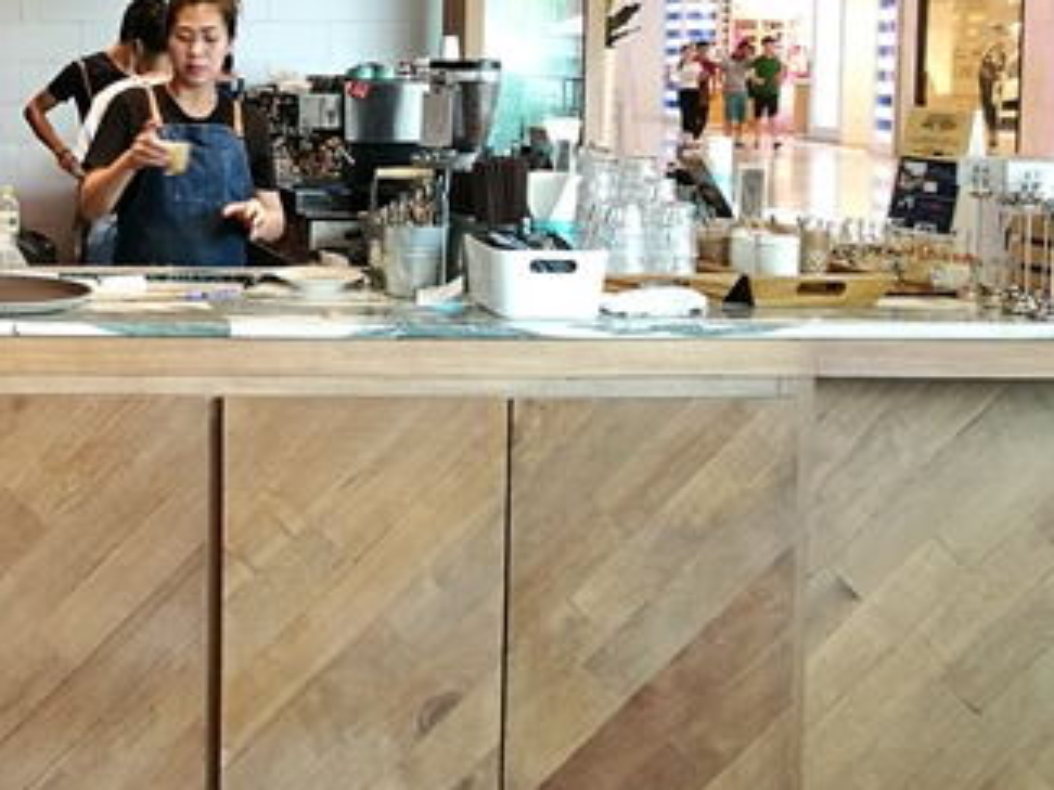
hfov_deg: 29.3
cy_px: 143
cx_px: -85
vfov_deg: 24.0
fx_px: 1827
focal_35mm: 60
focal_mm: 4.5
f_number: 2.2
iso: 160
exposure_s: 1/30
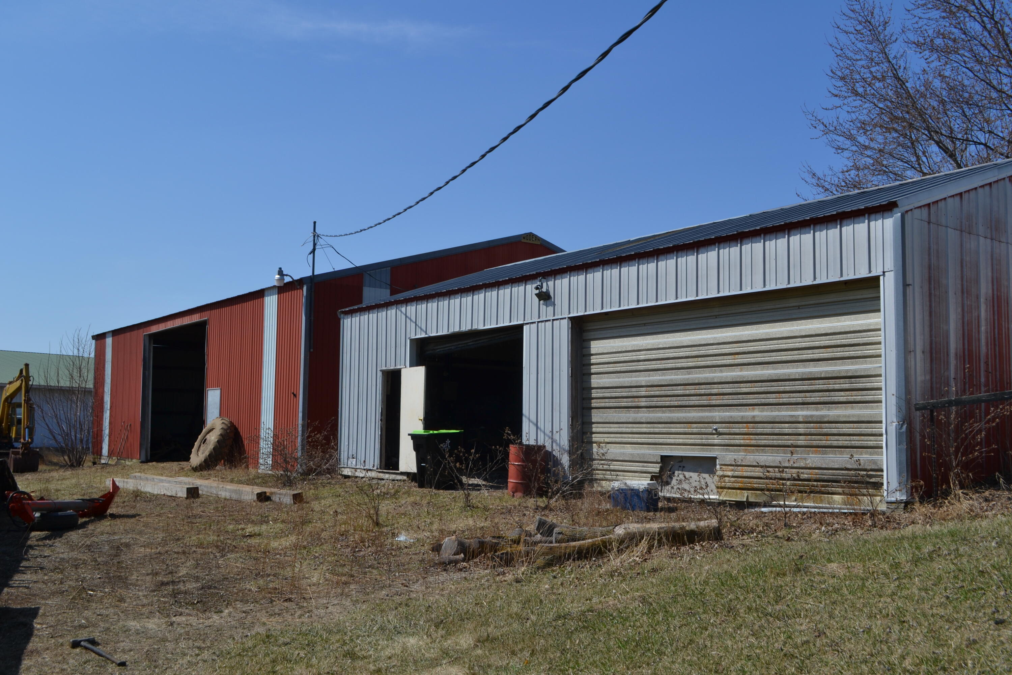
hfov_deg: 57.2
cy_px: 338
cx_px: 506
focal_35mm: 33
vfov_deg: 40.0
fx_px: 928
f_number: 9
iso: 100
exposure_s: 1/320
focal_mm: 22
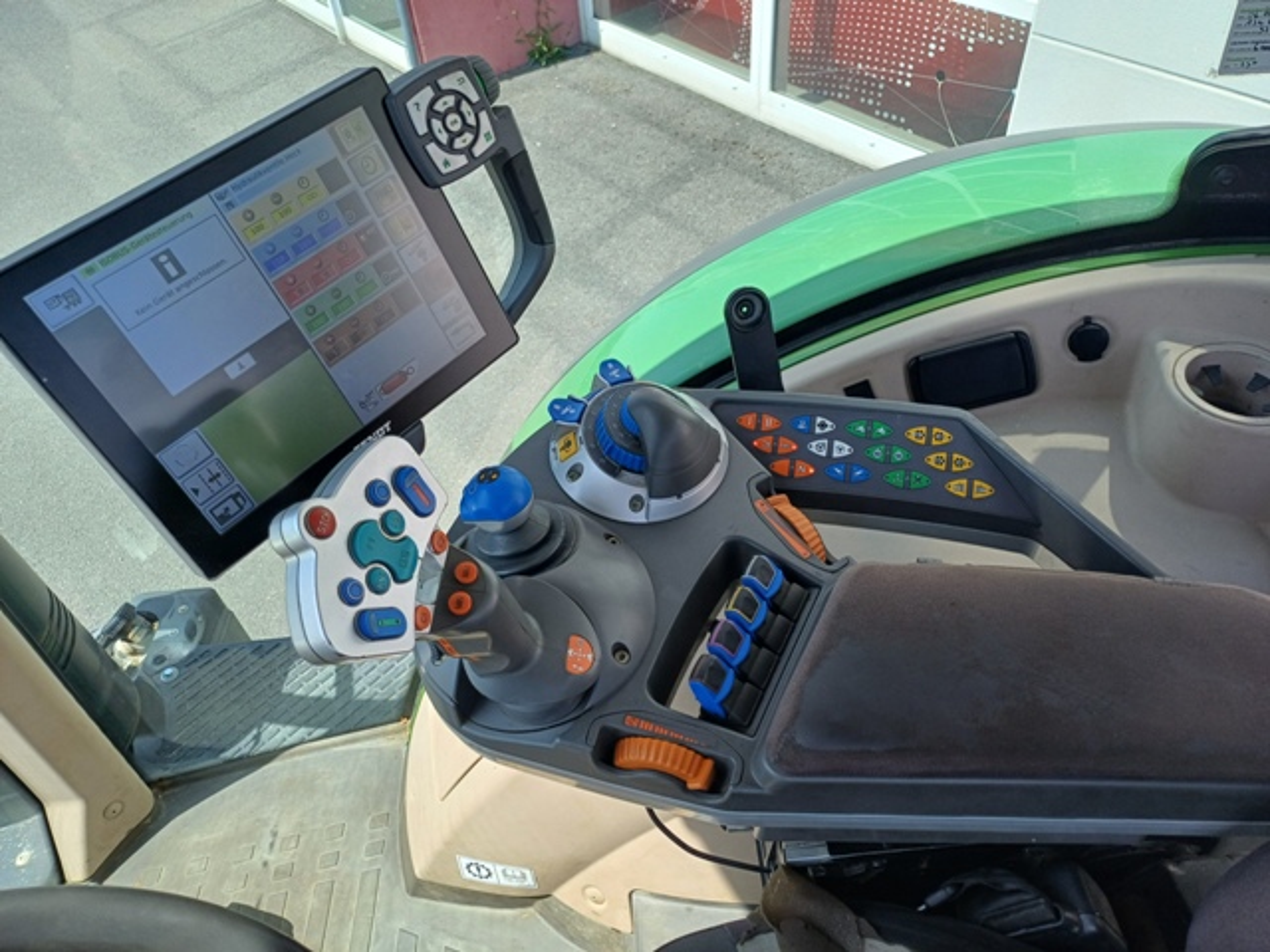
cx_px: 635
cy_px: 476
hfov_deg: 69.4
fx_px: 917
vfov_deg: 54.9
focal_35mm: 25
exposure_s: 1/434
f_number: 1.8
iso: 50
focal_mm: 4.65
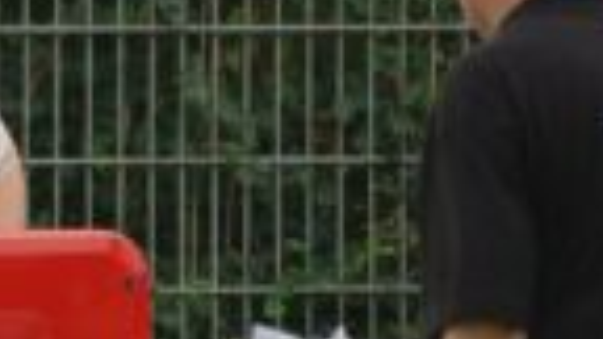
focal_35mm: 1084
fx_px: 17332
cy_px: 197
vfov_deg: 1.1
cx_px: -165
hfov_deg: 2.0
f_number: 5.3
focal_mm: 220
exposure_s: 1/500
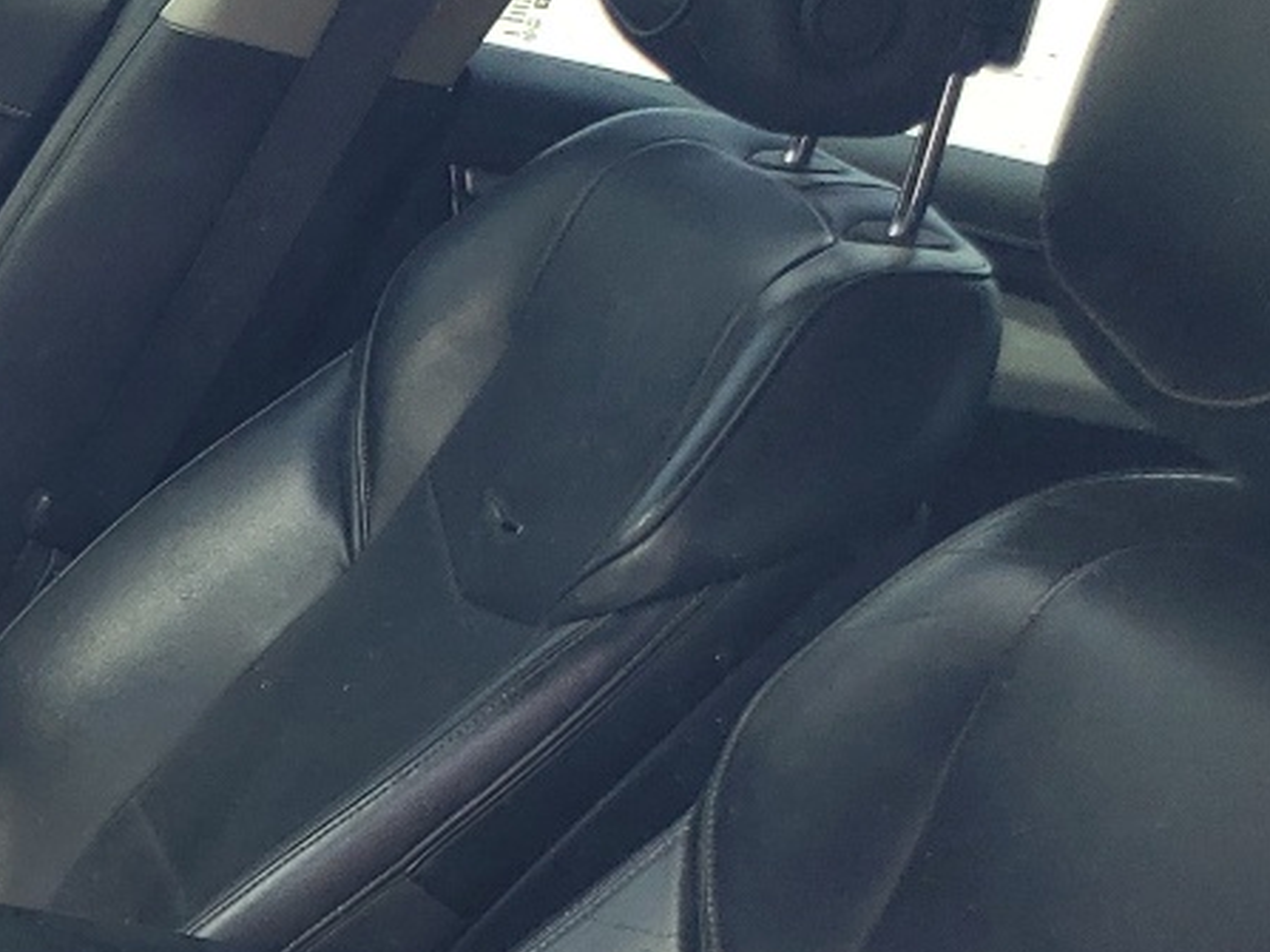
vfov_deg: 15.2
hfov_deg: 19.1
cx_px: -492
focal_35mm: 93
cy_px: 1199
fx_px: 3411
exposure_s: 1/714
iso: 50
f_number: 1.5
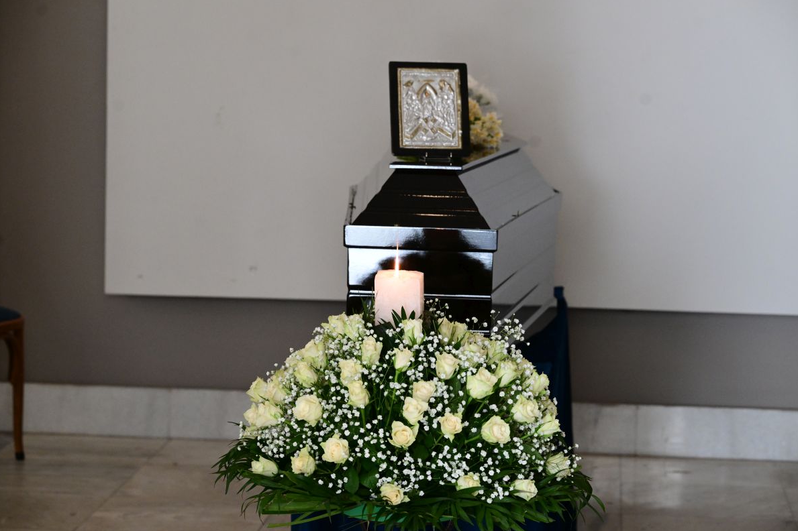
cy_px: 265
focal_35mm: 105
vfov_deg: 13.0
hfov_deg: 19.5
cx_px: 399
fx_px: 2327
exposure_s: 1/320
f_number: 5
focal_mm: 104
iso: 4000
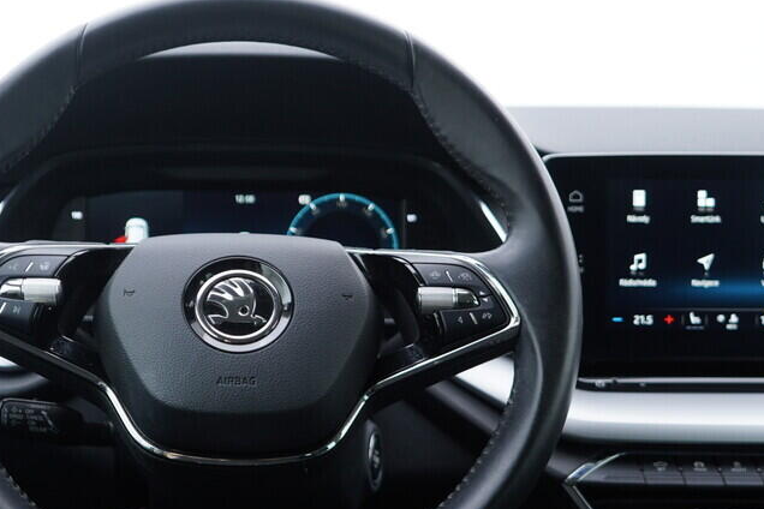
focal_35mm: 58
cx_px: 259
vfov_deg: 23.3
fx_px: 1231
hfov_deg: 34.2
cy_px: 312
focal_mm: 24
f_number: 2.8
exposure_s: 1/40
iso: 160
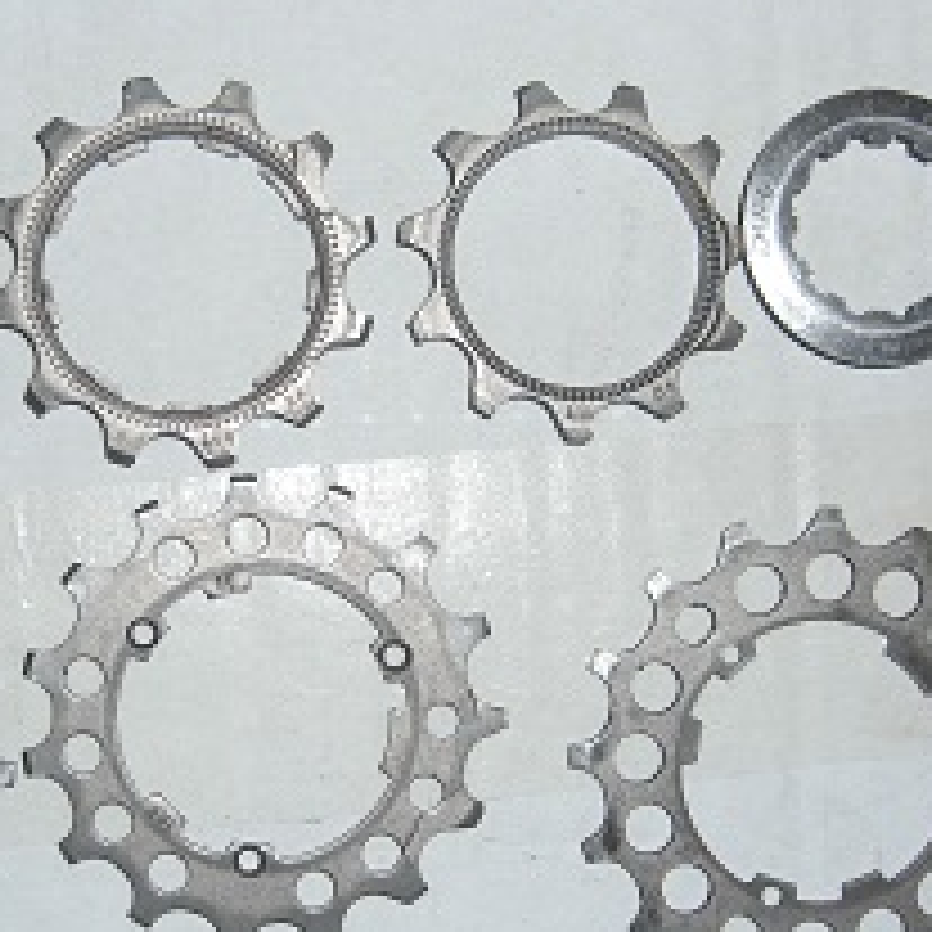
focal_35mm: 65
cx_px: 342
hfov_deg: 26.4
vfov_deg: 26.5
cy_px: 477
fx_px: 1980
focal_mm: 7.9
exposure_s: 1/60
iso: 80
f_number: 2.8
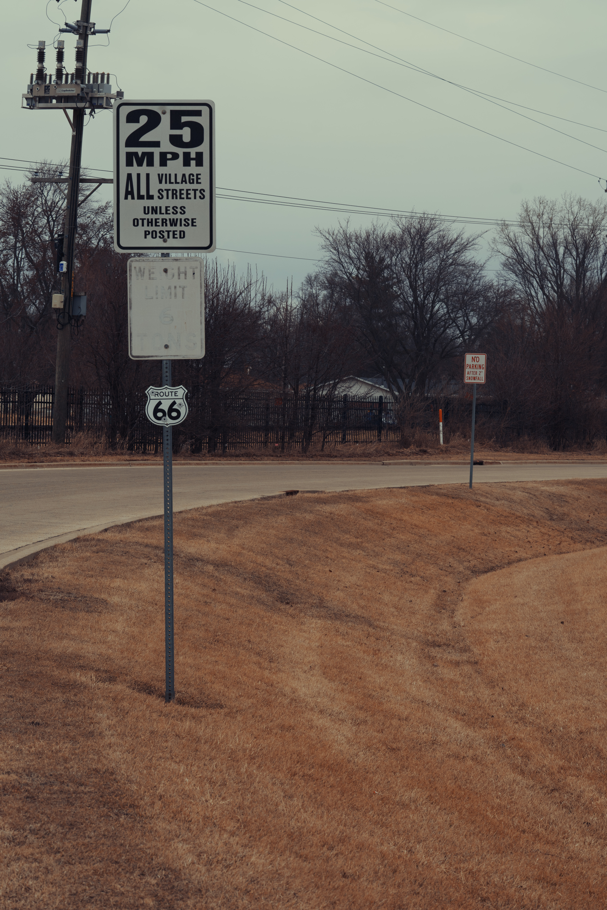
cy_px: 455
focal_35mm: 90
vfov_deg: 22.6
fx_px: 2276
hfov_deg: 15.2
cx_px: 304
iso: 500
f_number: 11
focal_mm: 90
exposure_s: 1/640
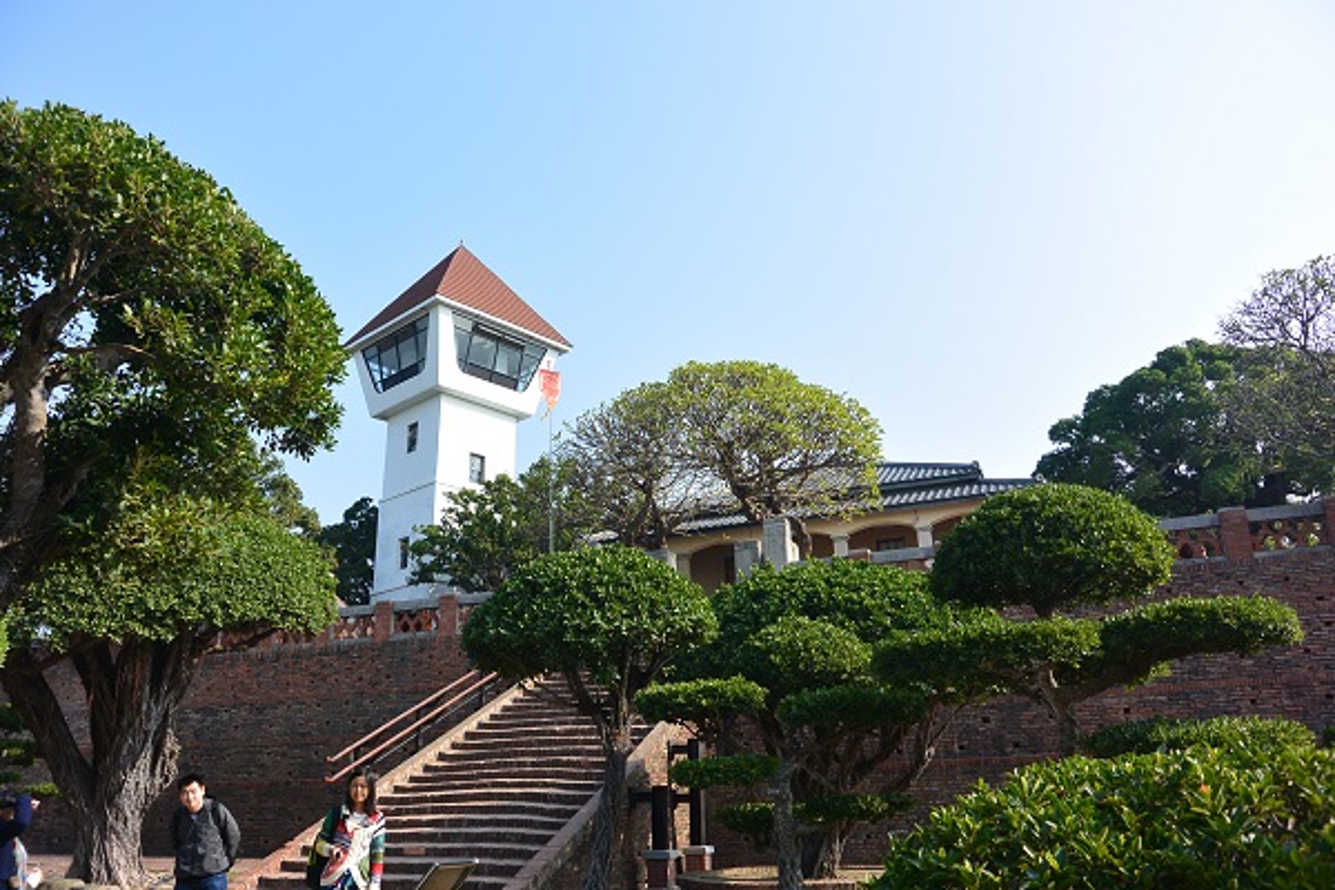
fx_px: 1001
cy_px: 445
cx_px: 668
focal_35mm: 27
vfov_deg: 47.9
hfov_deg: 67.4
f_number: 5
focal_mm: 10
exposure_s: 1/800
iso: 160
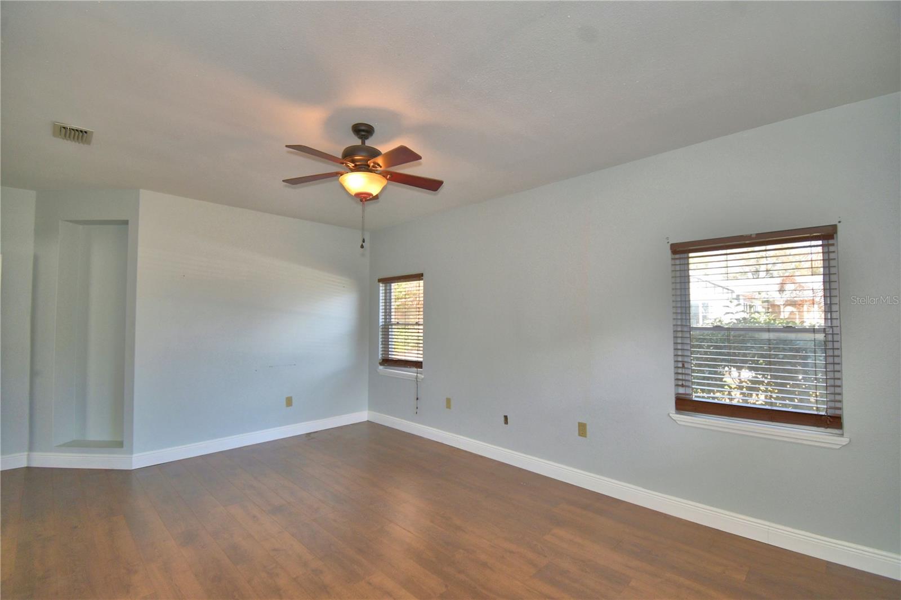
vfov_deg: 77.3
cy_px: 300
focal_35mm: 15
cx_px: 450
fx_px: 375
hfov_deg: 100.4
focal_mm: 10
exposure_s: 1/30
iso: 200
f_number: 4.5
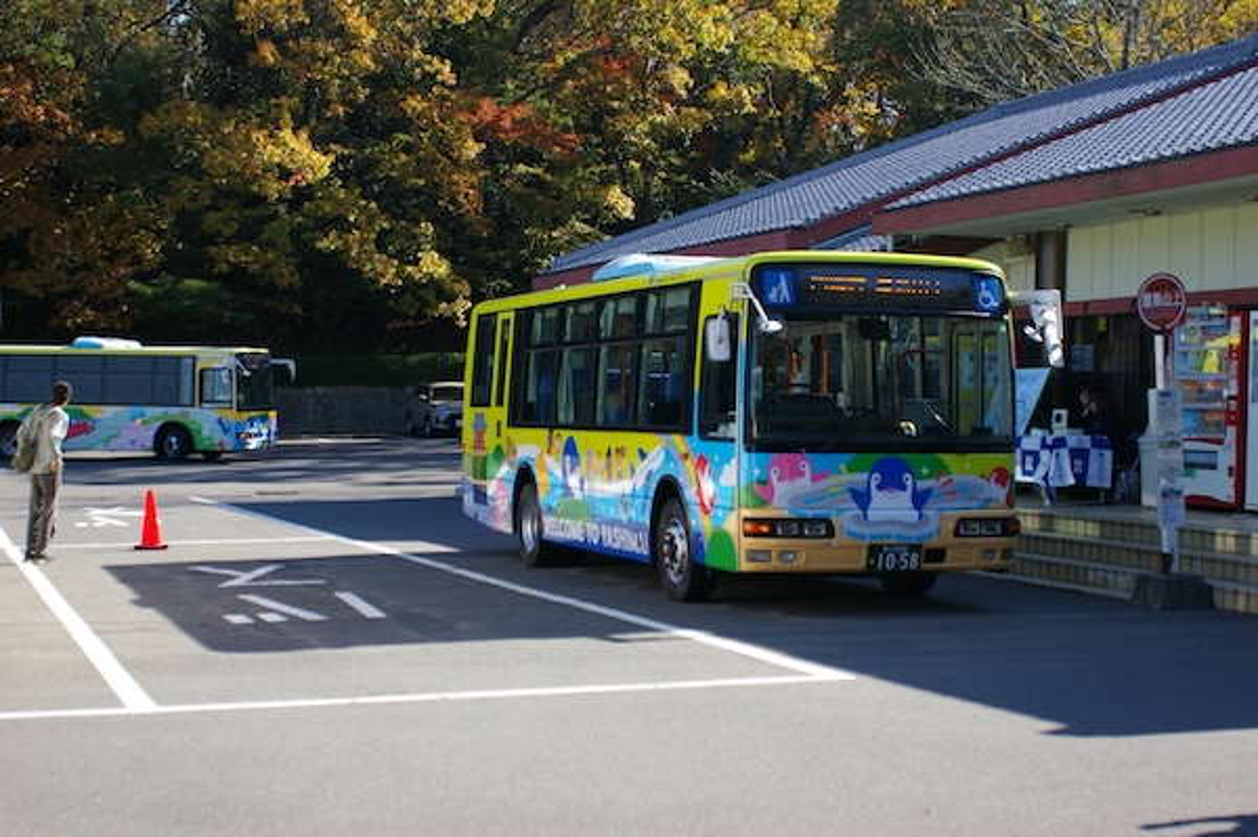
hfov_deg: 33.4
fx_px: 2095
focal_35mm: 60
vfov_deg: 22.6
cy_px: 418
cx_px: 629
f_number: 4.5
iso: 400
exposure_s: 1/1000
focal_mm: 40
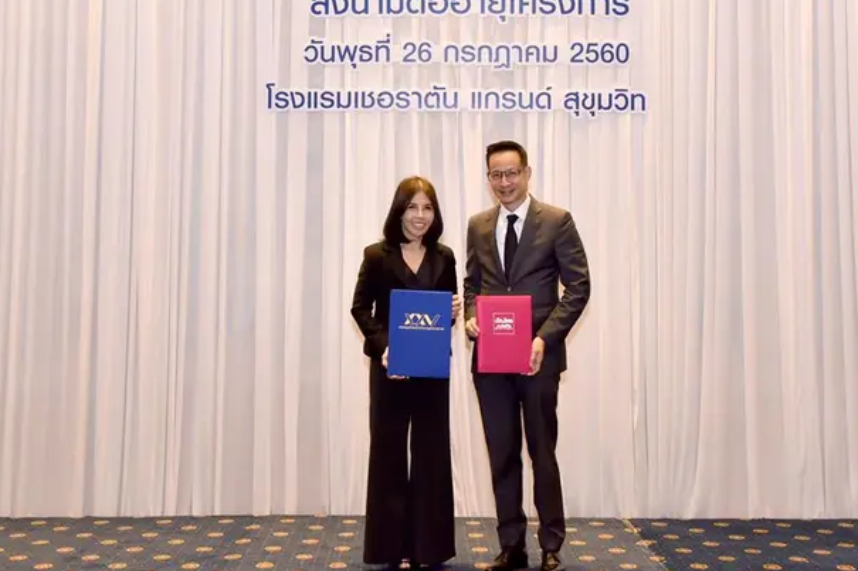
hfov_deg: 40.3
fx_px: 1167
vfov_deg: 27.5
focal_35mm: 49
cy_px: 234
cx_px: 465
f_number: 4.5
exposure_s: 1/125
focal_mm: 38
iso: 1600
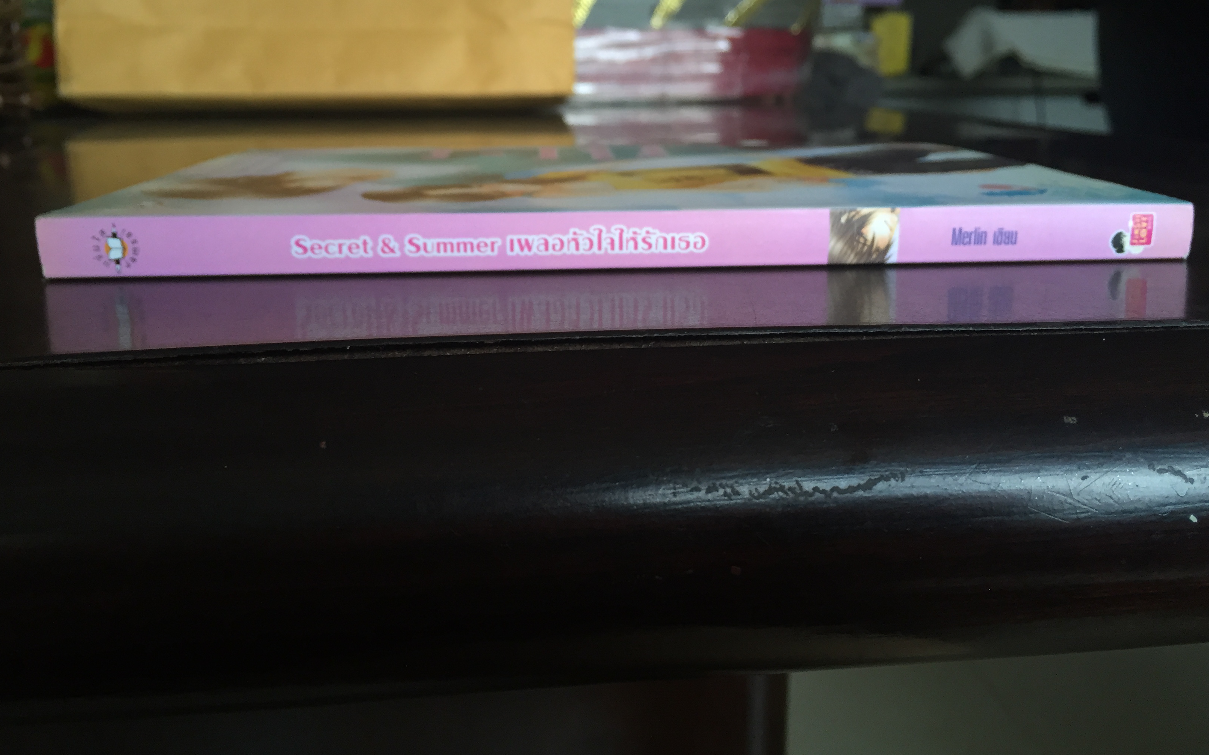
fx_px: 1021
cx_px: 607
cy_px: 312
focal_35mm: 31
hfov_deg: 61.2
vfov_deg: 40.5
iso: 100
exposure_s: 1/33
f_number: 2.2
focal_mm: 4.15
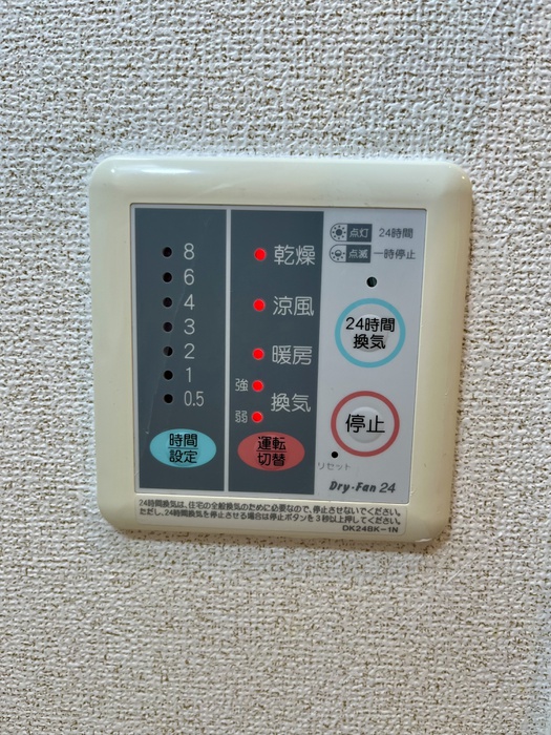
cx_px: 276
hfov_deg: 53.1
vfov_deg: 67.3
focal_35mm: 26
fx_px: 552
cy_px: 368
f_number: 1.6
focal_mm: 5.1
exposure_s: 1/120
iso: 80
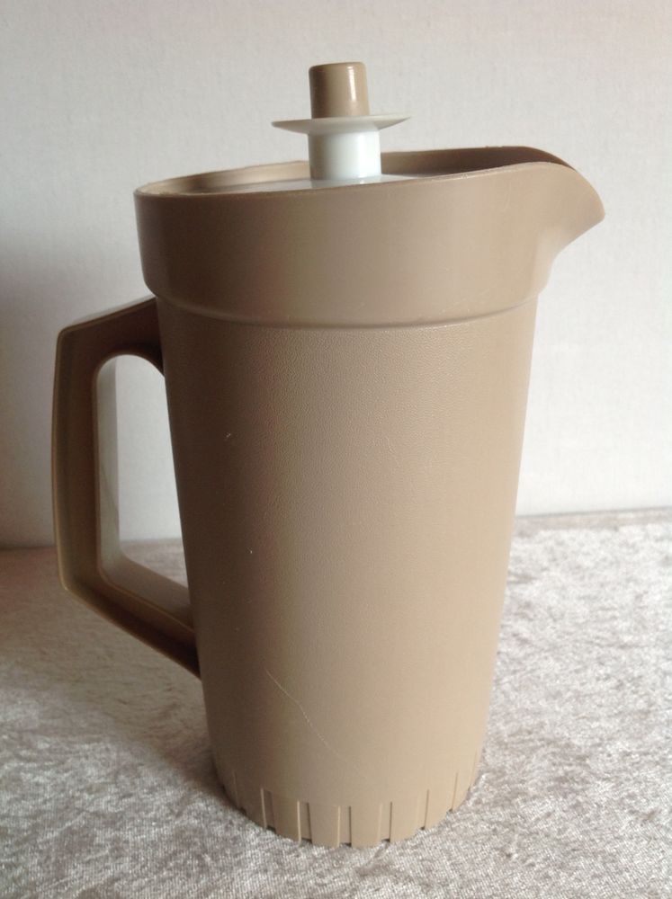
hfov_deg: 40.6
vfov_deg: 52.7
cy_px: 450
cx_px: 336
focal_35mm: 35
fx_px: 908
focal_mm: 4.28
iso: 64
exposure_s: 1/15
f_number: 2.4
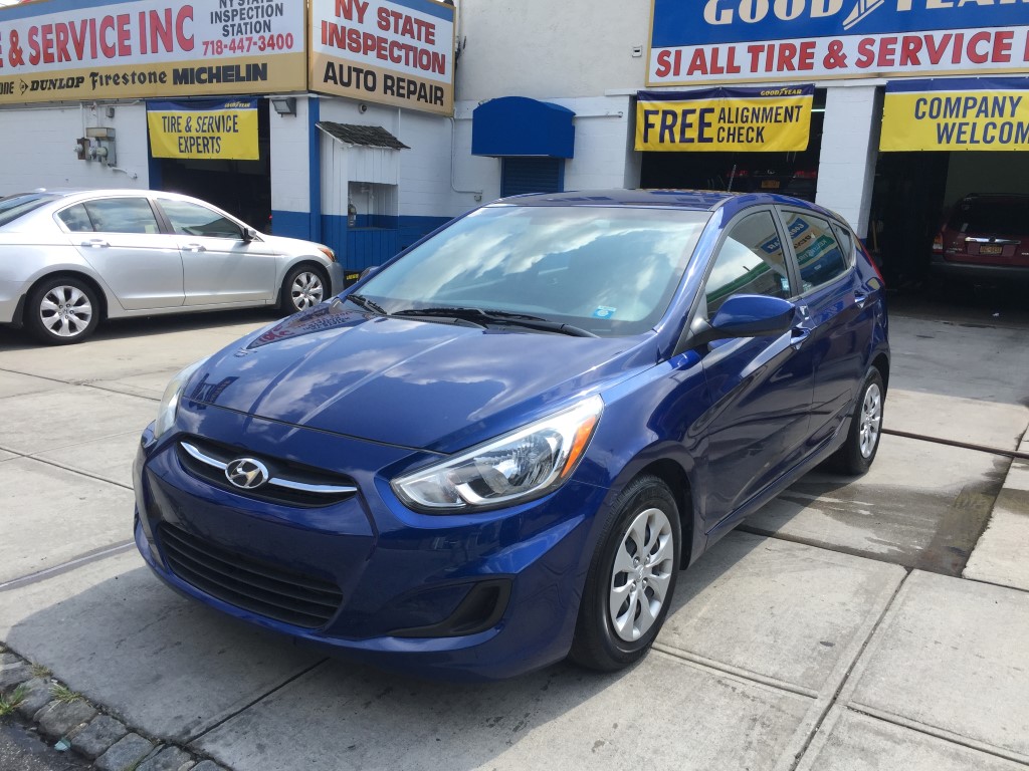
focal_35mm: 29
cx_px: 514
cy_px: 386
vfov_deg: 48.2
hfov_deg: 61.7
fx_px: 862
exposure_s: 1/842
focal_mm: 4.15
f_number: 2.2
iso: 32
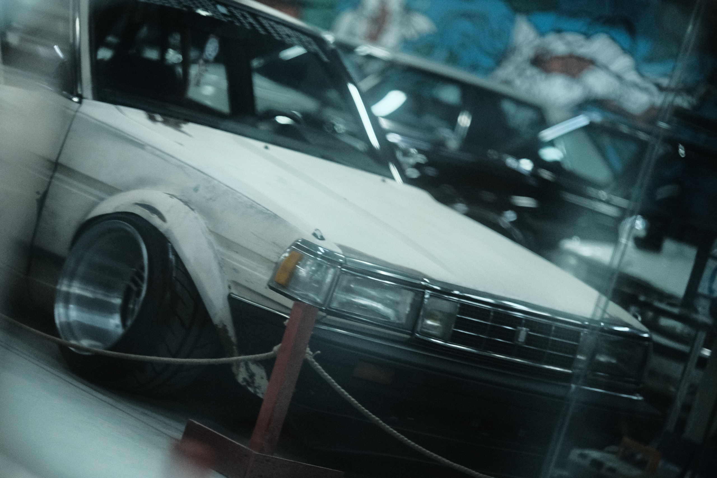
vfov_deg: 12.1
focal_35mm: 113
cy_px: 239
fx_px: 2251
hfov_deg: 18.1
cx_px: 358
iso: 3200
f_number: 1.2
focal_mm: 75
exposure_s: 1/240
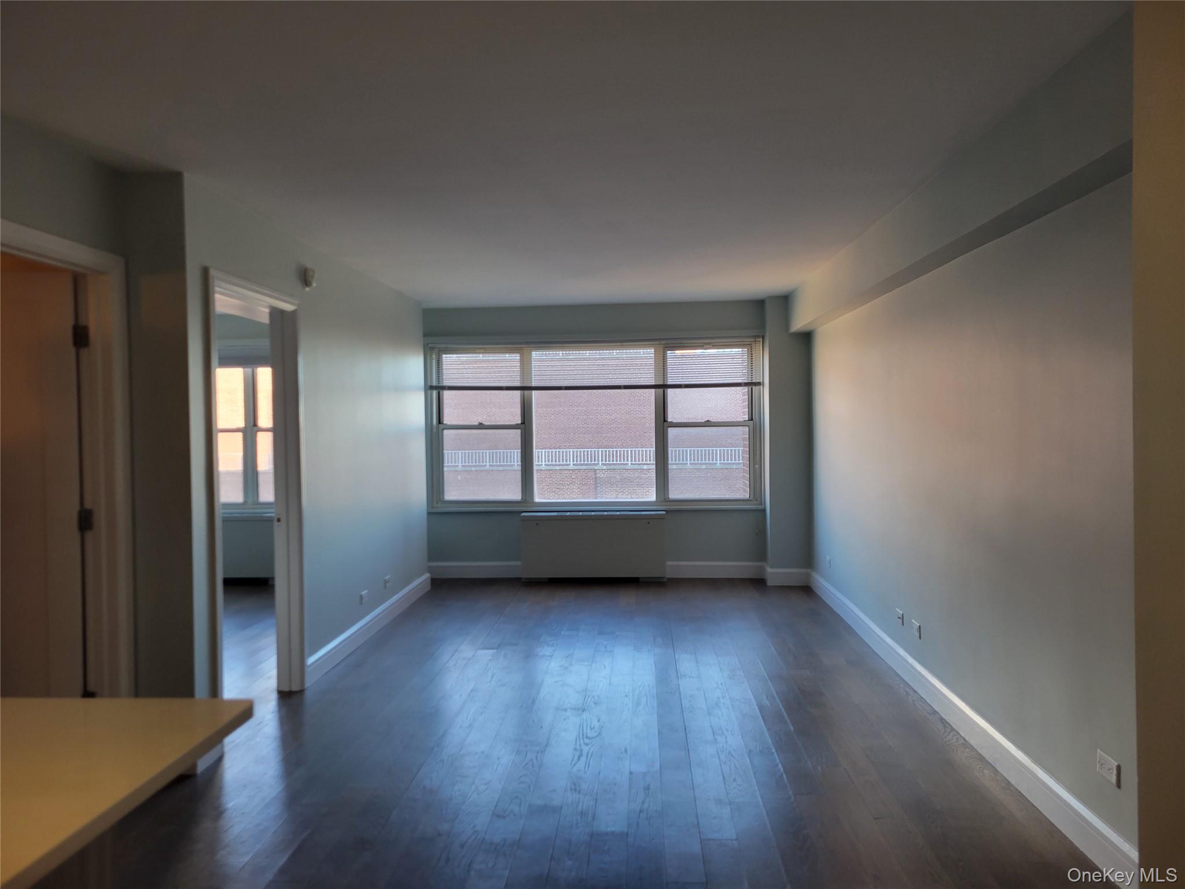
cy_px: 444
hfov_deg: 67.3
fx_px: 890
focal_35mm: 26
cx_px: 592
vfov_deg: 53.1
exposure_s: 1/120
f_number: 1.8
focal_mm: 5.4
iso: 80
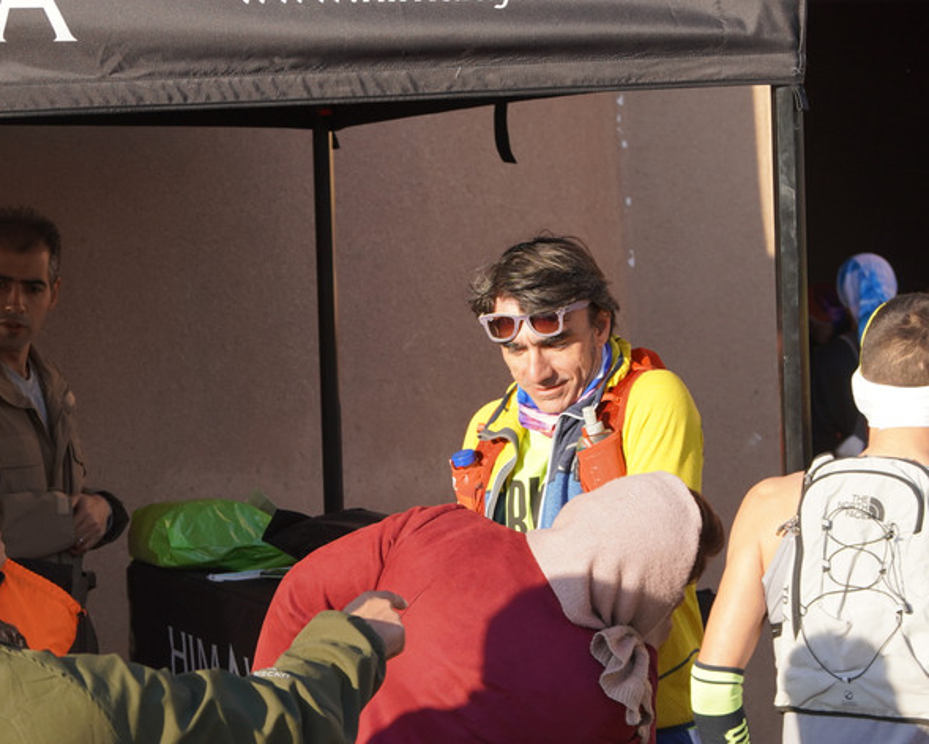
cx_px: 300
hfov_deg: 14.9
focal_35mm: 129
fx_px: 3548
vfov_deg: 12.0
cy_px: 504
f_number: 4.5
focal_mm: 45
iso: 100
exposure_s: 1/320
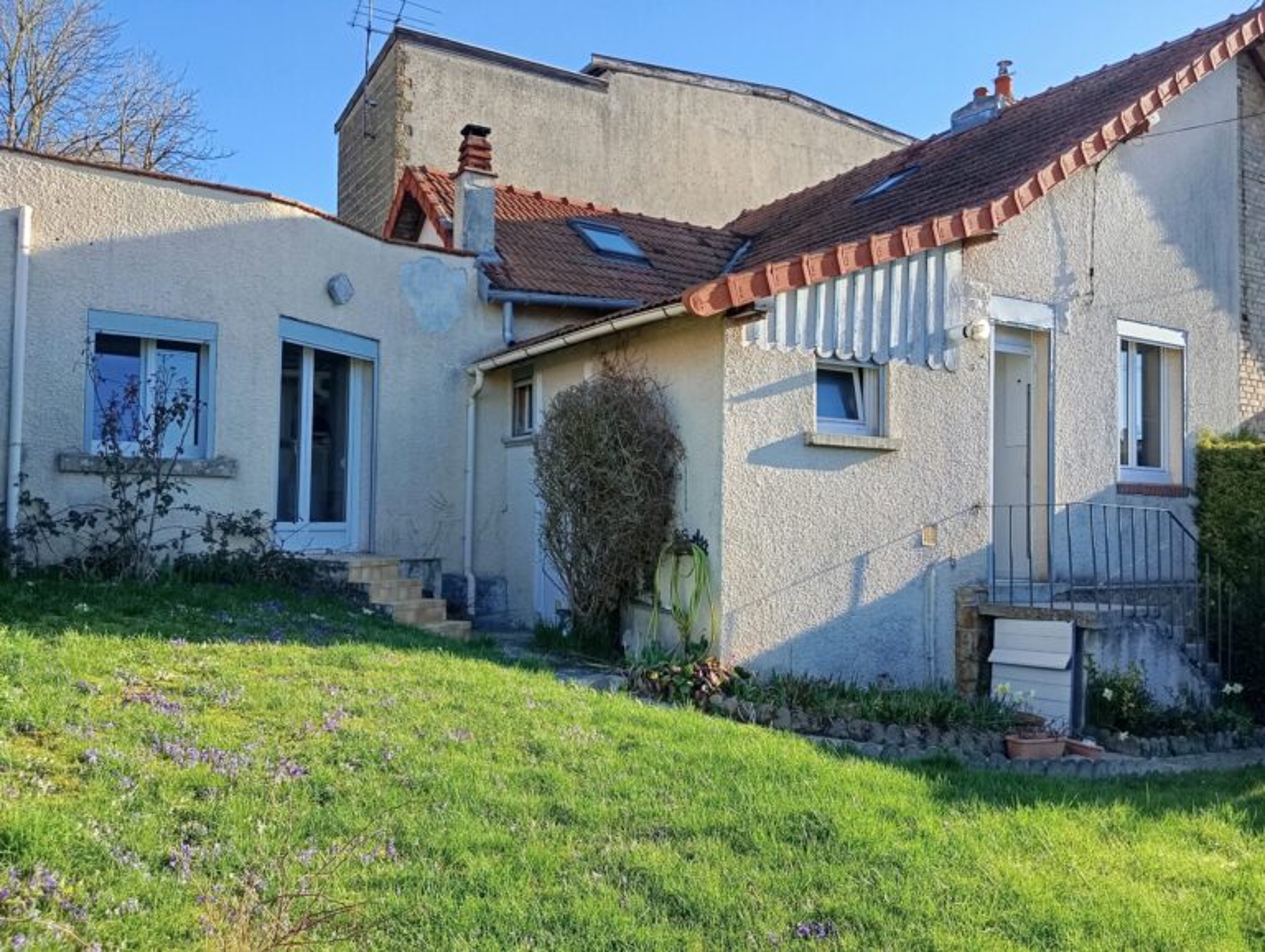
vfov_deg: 49.8
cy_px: 476
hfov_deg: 63.4
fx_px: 1025
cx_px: 632
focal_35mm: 28
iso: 110
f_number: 1.8
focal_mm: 4.22
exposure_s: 1/118
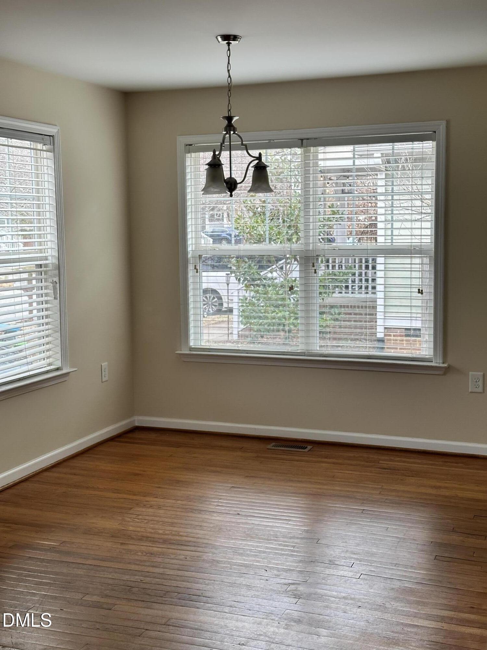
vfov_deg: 39.7
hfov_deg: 30.3
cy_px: 325
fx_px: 900
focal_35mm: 48
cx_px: 244
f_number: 1.78
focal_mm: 6.86
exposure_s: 1/120
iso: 50
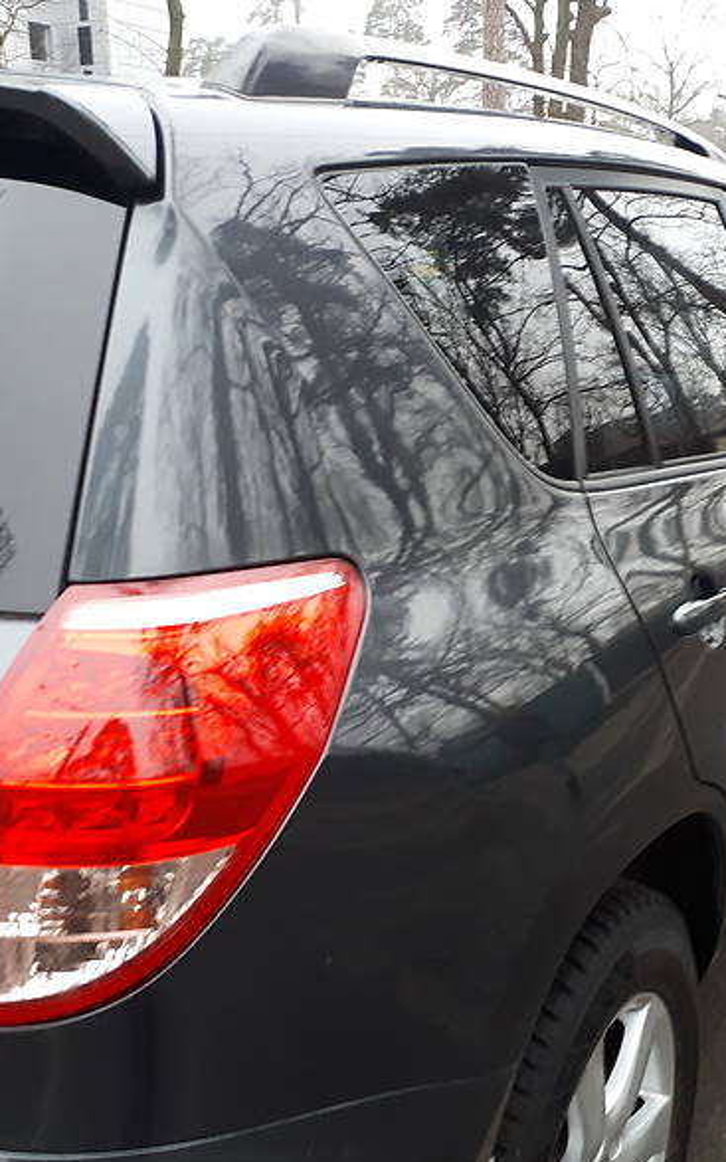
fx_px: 1234
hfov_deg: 32.1
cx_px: 554
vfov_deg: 50.4
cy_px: 578
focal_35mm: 39
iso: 200
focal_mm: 3.6
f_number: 1.9
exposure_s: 1/17
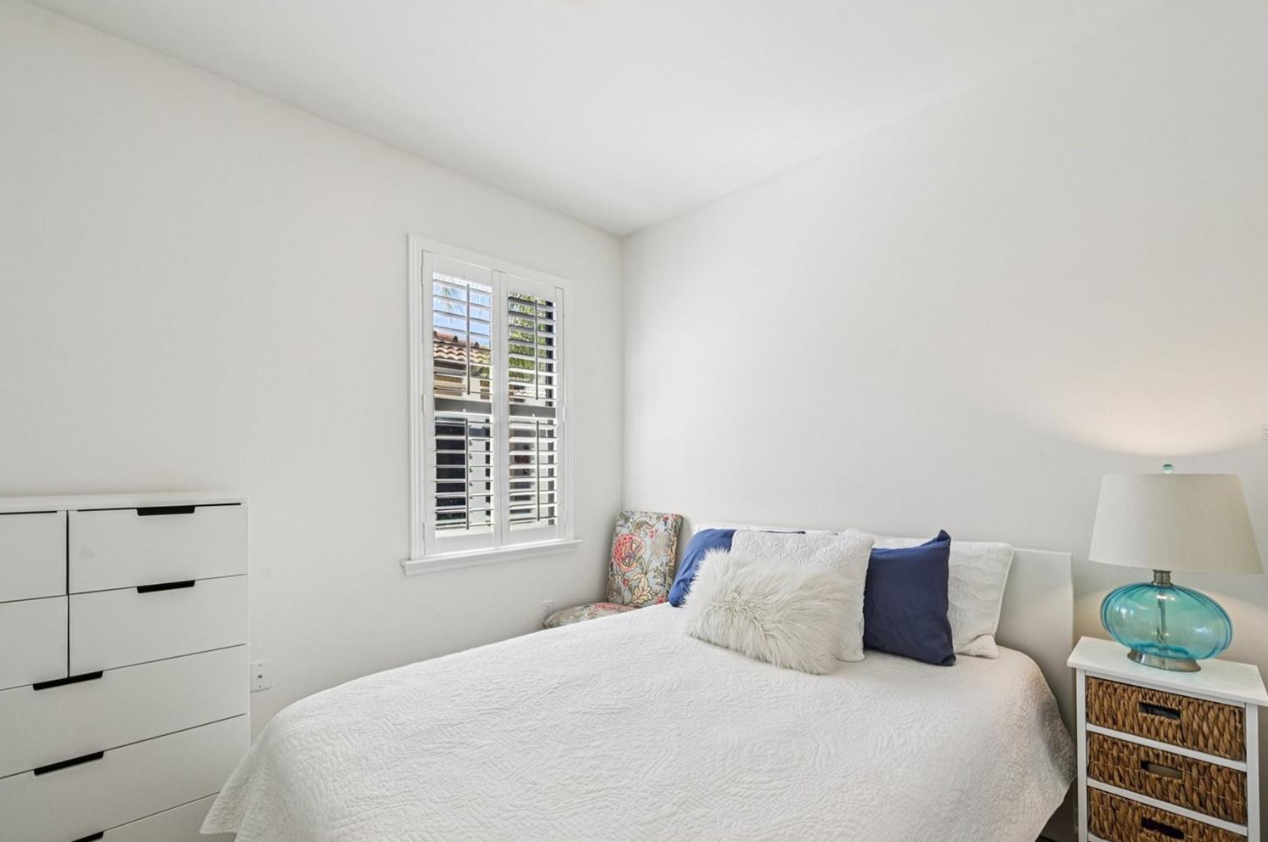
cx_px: 658
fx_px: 528
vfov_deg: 77.2
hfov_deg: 100.4
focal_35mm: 15
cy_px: 432
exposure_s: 1/160
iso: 400
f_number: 8
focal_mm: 14
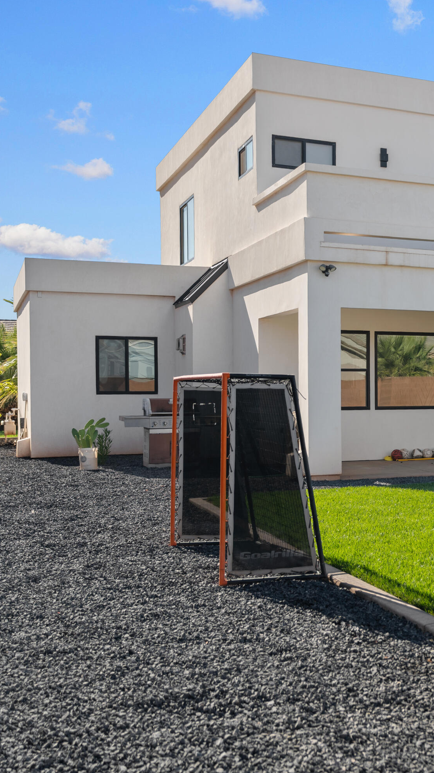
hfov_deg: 23.7
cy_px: 388
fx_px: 941
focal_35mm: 46
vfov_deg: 44.6
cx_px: 517
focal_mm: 29
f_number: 2.8
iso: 100
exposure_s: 1/125
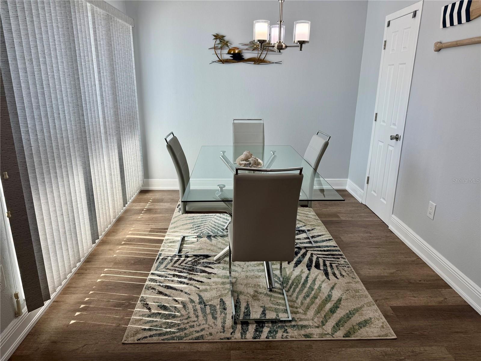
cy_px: 180
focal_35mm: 24
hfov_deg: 71.6
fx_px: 333
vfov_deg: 56.8
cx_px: 240
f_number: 1.78
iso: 50
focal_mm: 6.76
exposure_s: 1/127
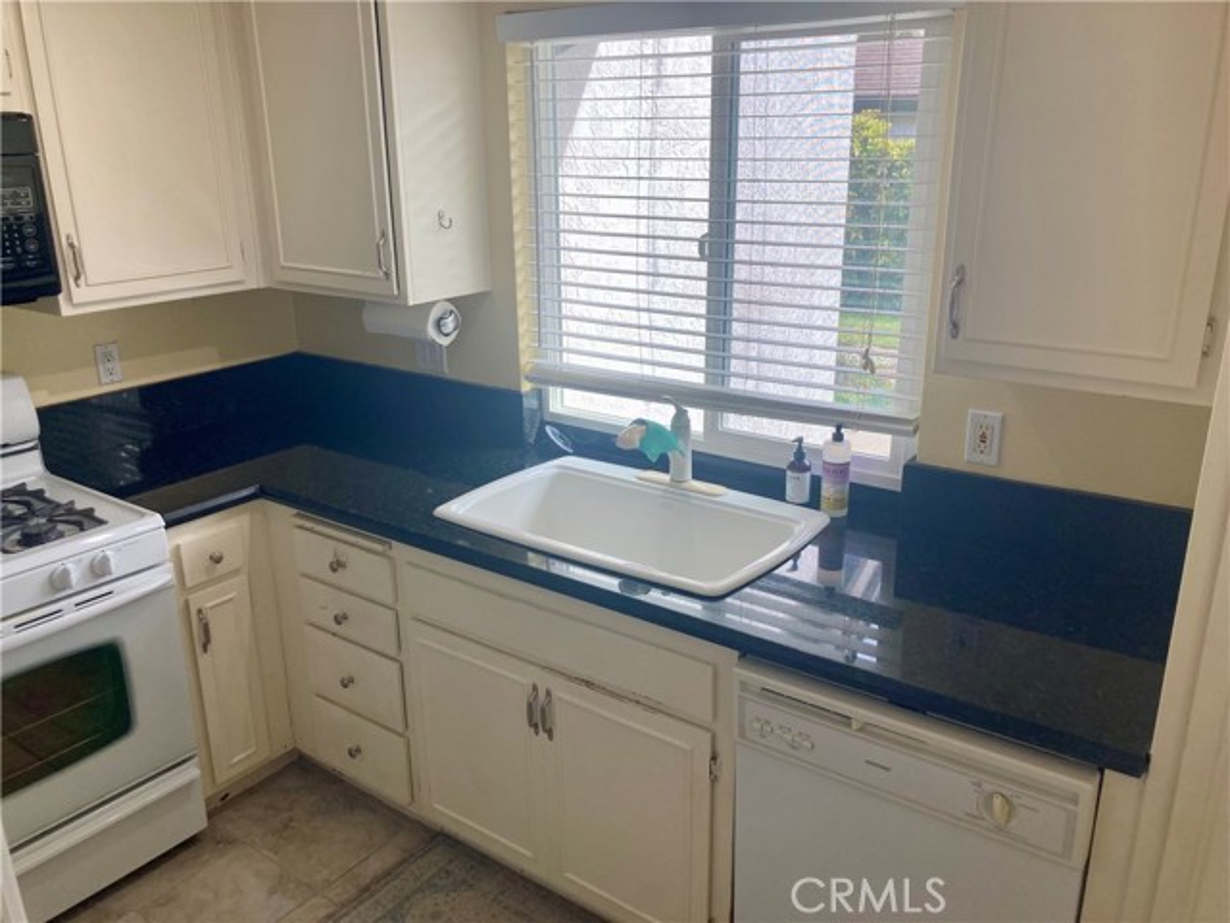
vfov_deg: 49.7
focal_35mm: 28
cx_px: 615
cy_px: 462
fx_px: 995
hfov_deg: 63.4
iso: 20
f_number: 1.8
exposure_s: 1/192
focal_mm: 3.99
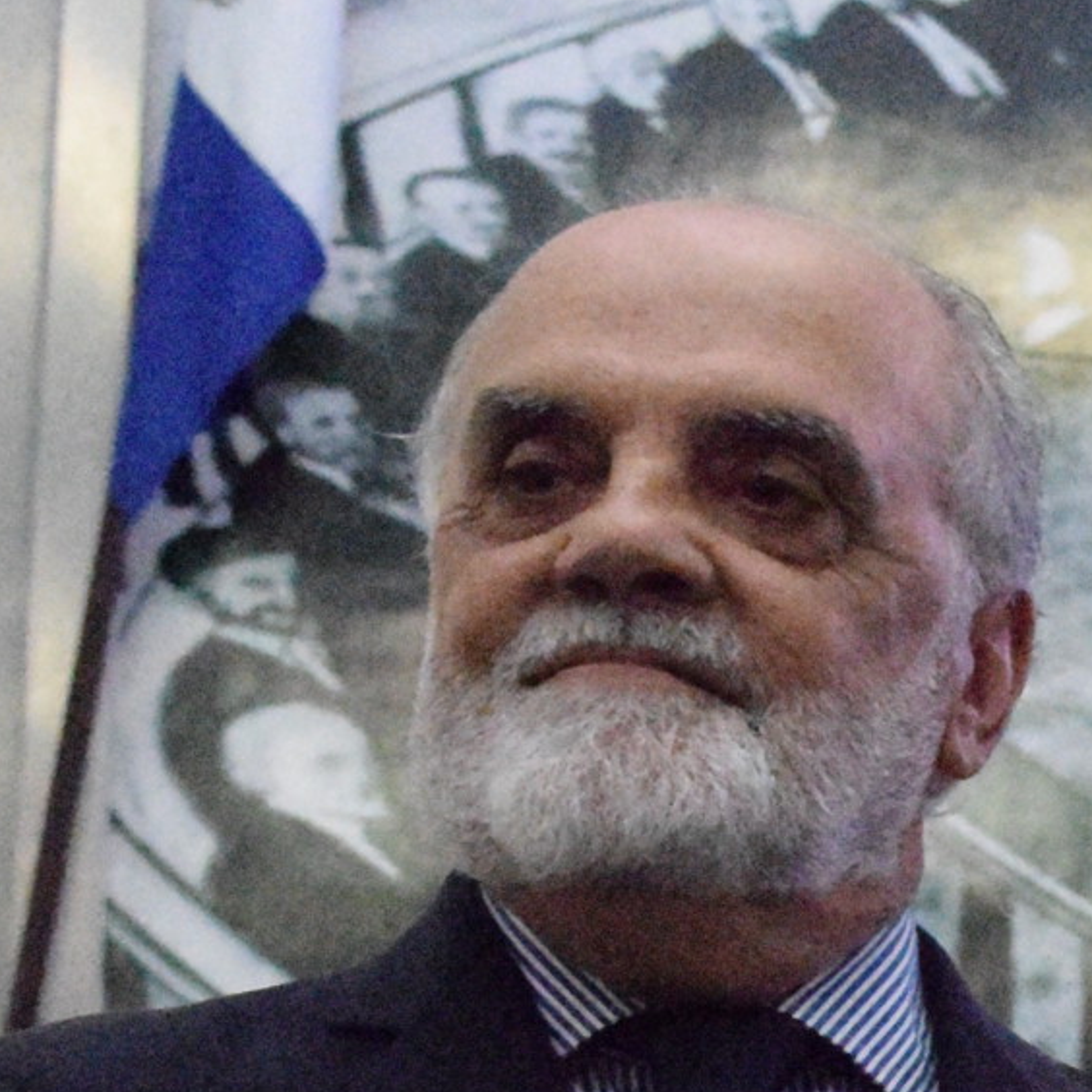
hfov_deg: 9.5
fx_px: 6282
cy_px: 1735
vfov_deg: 9.6
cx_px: 1961
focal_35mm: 176
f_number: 8
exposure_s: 1/400
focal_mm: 26
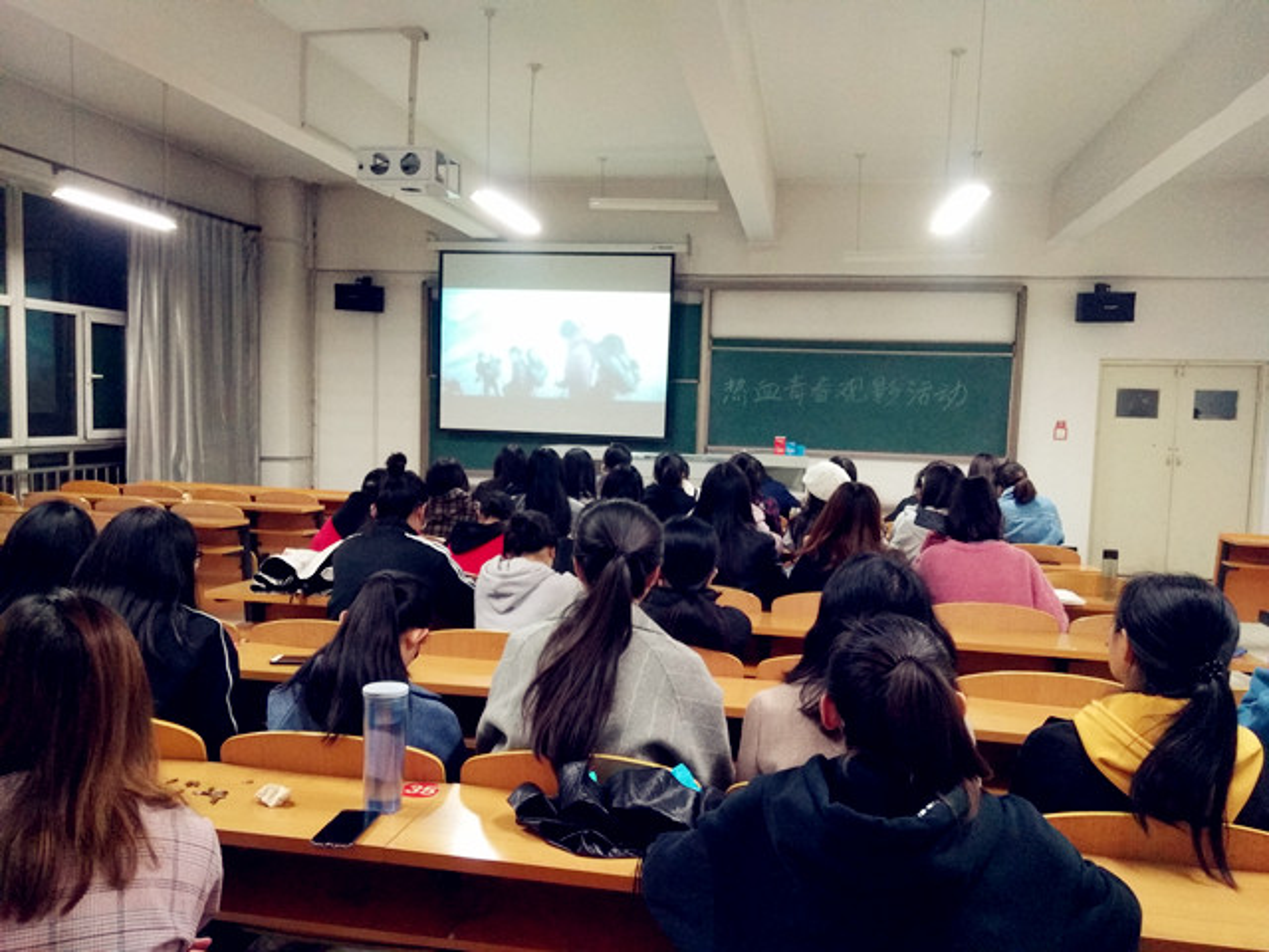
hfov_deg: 79.0
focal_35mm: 21
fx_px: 770
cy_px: 476
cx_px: 634
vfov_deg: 63.4
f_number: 2.2
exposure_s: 1/33.3
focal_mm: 3.66
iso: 404
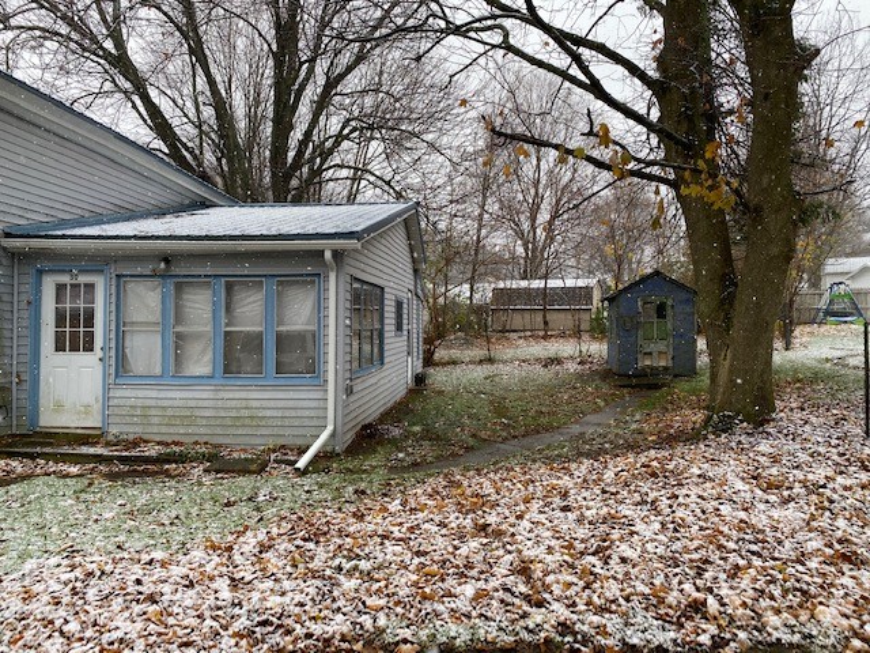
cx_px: 435
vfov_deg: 53.1
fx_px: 653
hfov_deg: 67.3
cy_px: 326
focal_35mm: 26
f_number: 1.8
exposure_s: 1/275
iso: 32
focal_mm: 4.25
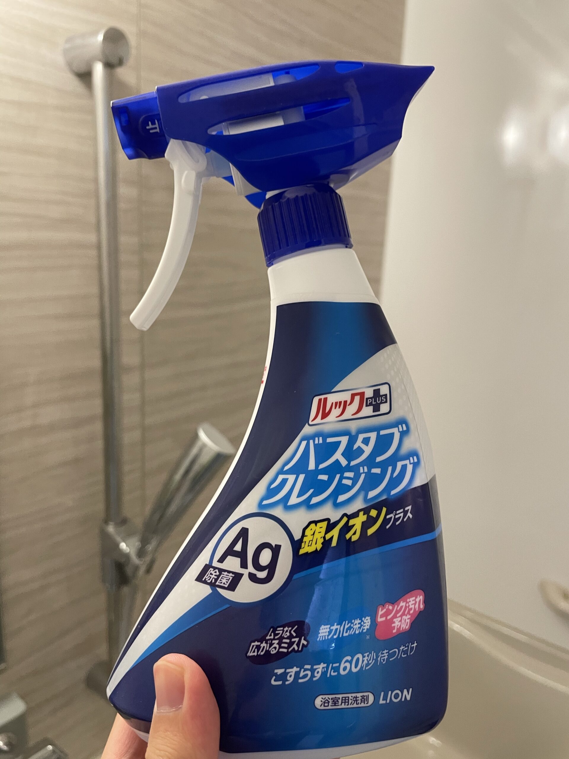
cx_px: 284
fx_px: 570
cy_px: 380
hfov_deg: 53.1
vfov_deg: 67.3
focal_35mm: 26
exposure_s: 1/60
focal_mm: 4.2
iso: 200
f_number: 1.6
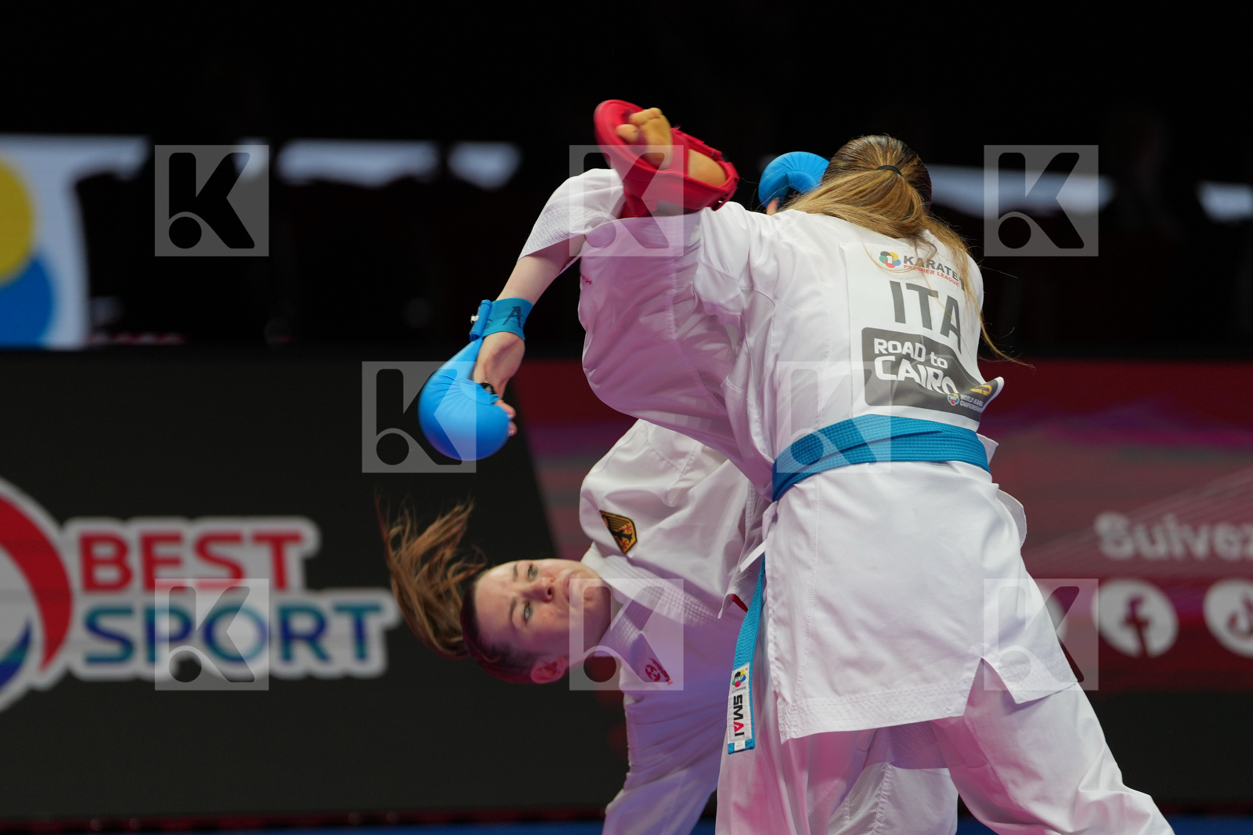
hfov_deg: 6.9
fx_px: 10439
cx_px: 626
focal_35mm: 300
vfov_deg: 4.6
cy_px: 418
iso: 320
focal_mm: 200
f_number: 2.8
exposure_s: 1/1000
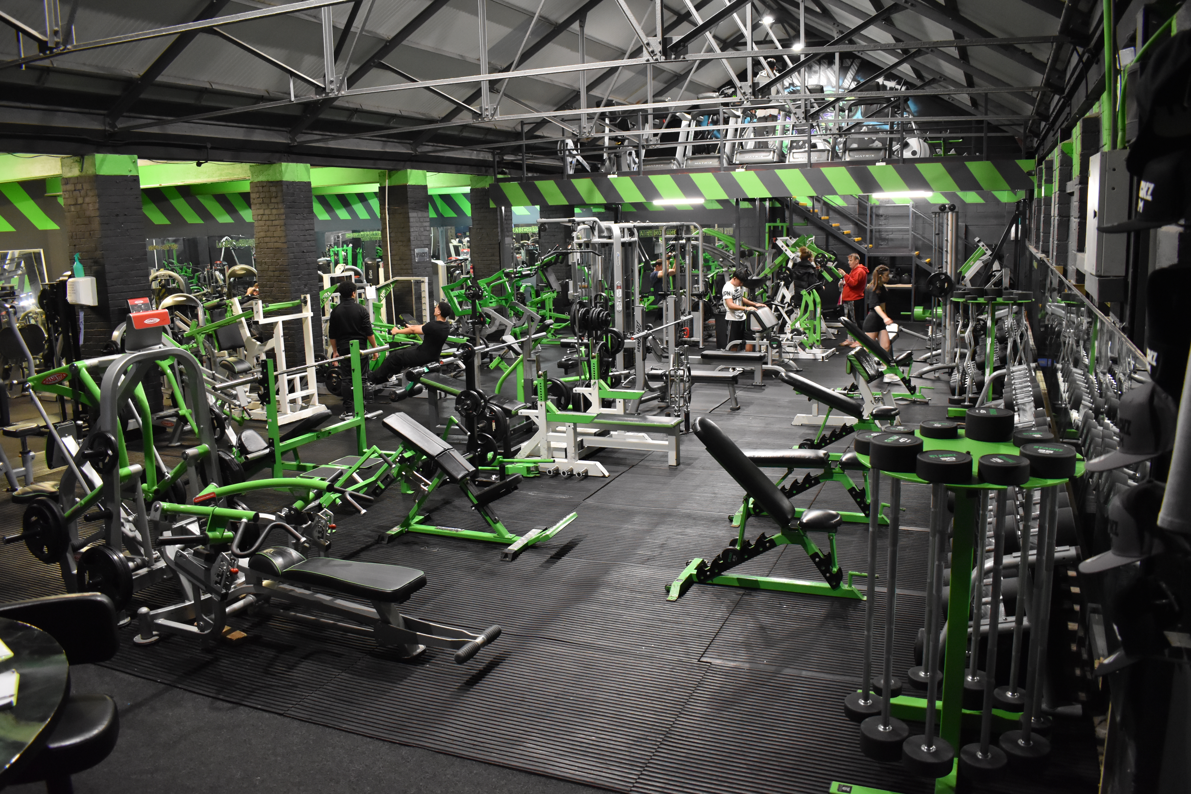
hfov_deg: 67.4
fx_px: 893
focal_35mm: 27
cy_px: 397
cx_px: 596
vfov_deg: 47.9
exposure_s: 1/60
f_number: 3.5
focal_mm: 18
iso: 2500
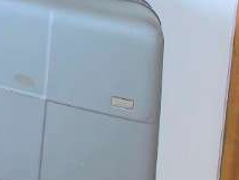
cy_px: -249
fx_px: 629
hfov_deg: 14.3
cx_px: -338
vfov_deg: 12.7
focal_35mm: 91
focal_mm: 2.2
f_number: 1.9
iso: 32
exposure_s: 1/50.3
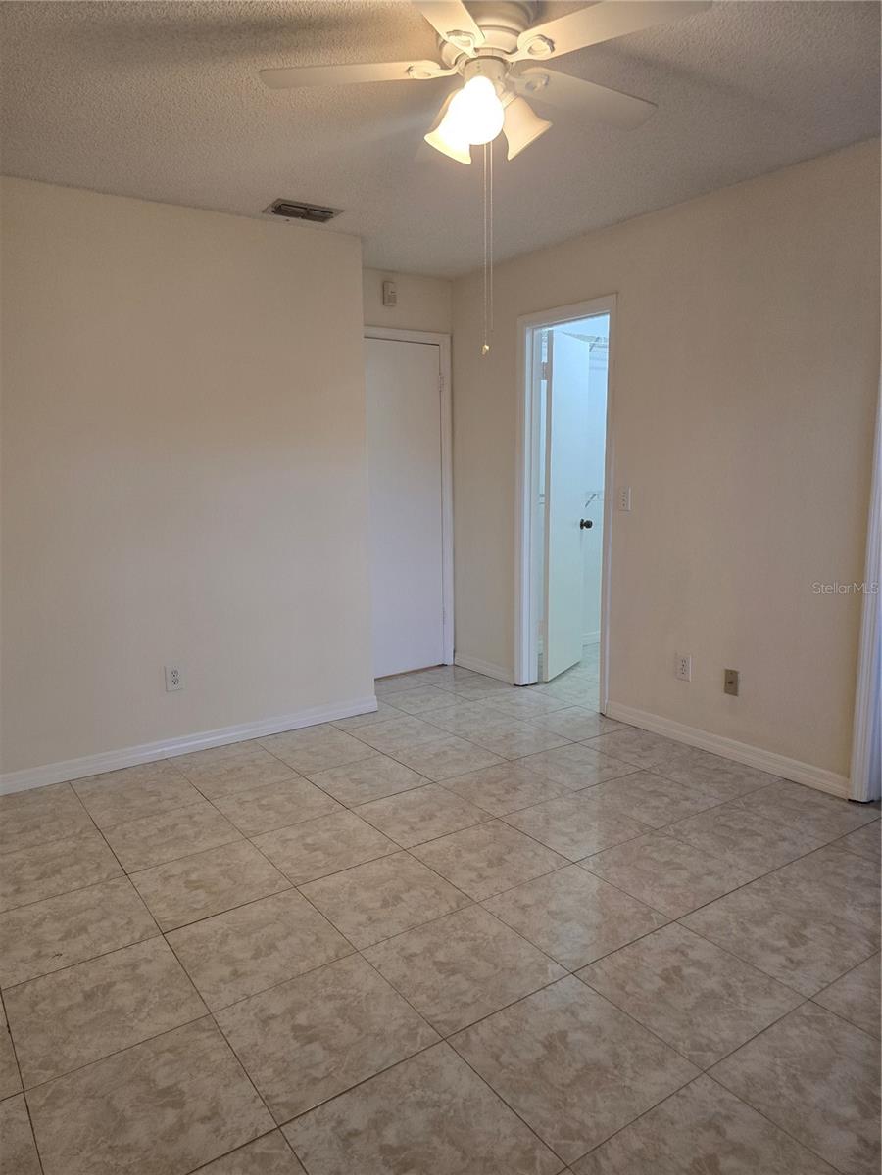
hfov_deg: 58.9
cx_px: 441
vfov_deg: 73.9
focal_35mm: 23
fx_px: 781
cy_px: 588
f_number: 1.7
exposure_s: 1/120
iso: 320
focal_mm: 6.3
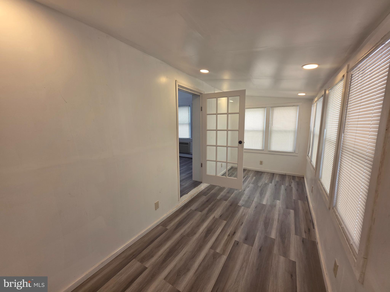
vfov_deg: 89.9
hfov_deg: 106.2
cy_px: 146
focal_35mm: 13
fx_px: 146
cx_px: 195
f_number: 1.9
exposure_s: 1/120
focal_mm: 2.2
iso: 32
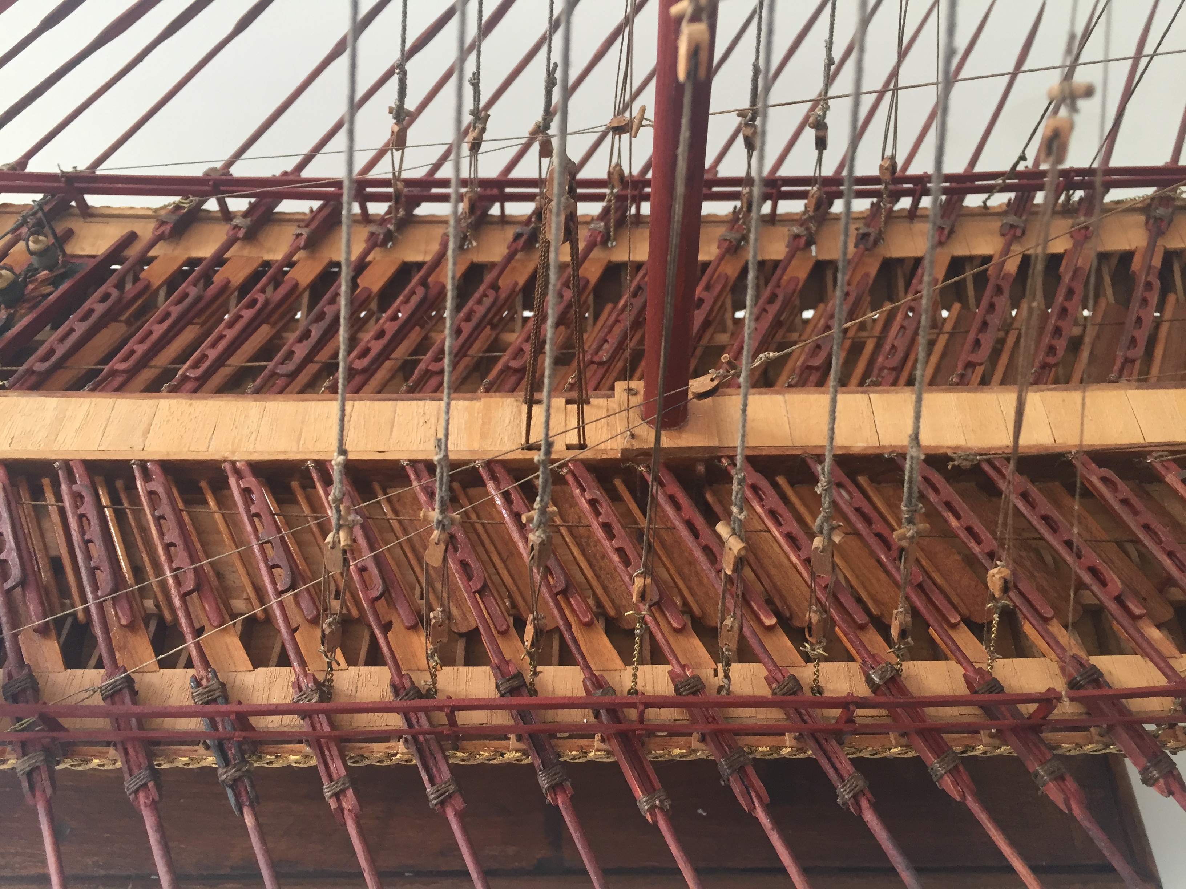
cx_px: 593
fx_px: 994
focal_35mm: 29
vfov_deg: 48.2
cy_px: 444
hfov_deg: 61.7
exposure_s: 1/33
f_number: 2.2
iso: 100
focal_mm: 4.15
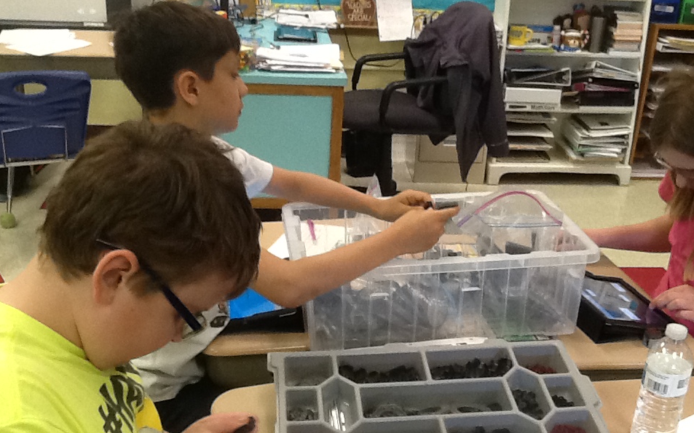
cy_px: 261
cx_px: 347
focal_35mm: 47
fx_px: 889
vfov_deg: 27.3
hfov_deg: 42.7
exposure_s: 1/30
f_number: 2.4
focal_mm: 2.03
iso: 125
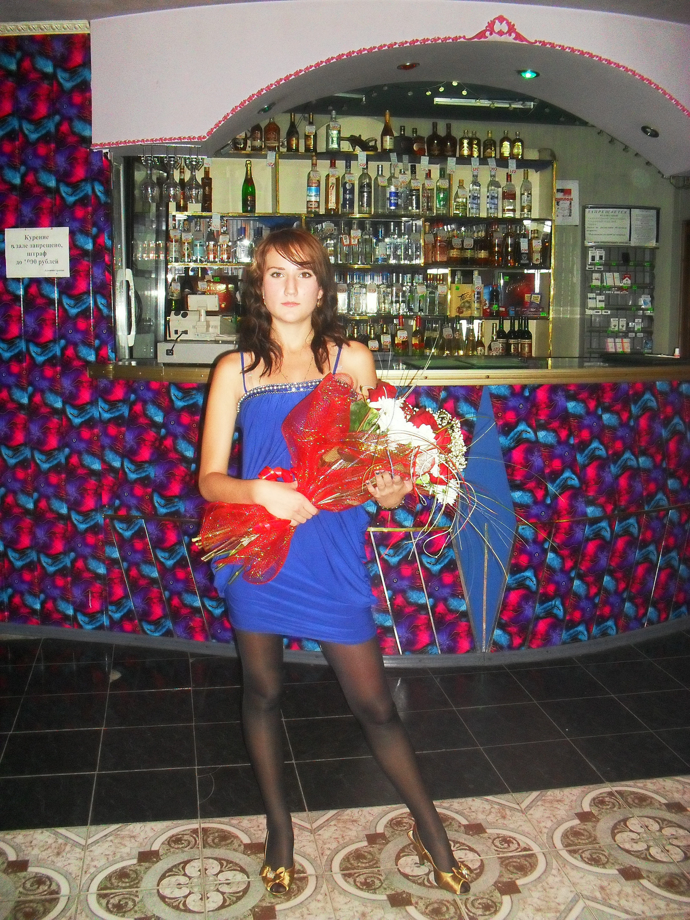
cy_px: 460
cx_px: 345
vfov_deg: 52.6
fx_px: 930
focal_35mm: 35
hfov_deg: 40.7
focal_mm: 6.3
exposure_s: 1/45
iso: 320
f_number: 3.2
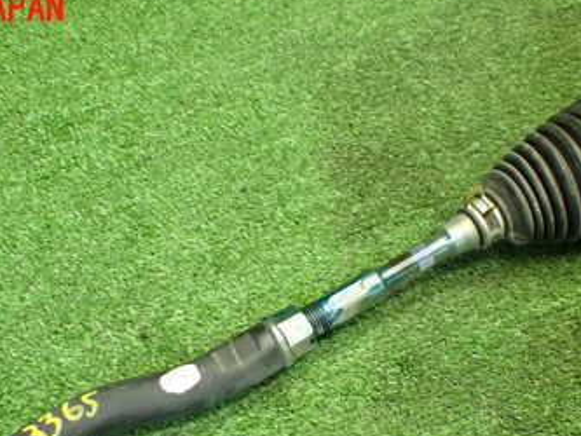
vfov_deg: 26.3
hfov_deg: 35.5
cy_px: 380
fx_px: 907
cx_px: 270
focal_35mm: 54
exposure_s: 1/125
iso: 800
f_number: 2.3
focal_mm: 5.4
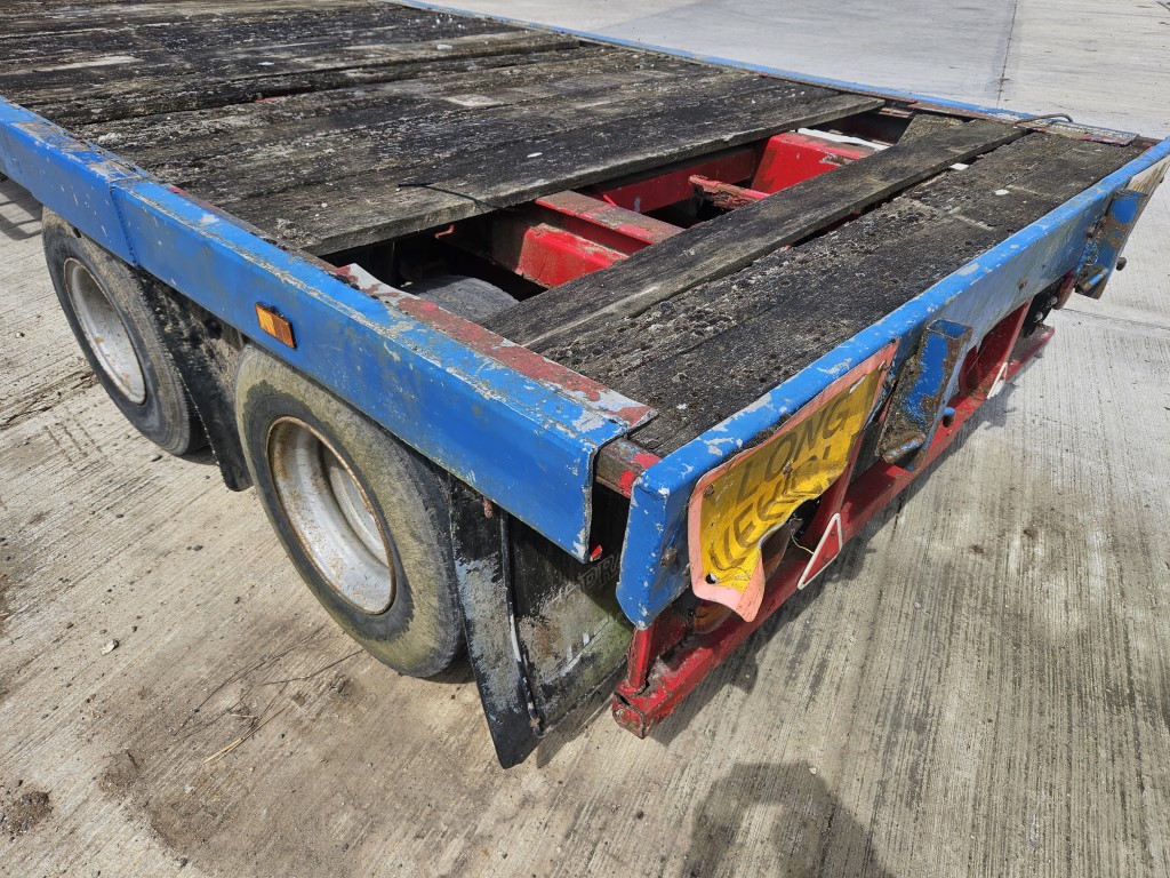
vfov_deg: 58.9
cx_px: 585
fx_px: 777
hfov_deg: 73.9
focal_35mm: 23
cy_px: 439
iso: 25
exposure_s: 1/1623
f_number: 1.8
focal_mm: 5.4
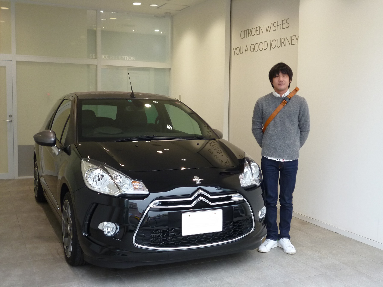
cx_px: 192
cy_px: 144
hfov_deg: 45.8
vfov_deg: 35.1
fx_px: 454
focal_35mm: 41
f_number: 3.7
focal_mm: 7.3
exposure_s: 1/60
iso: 200
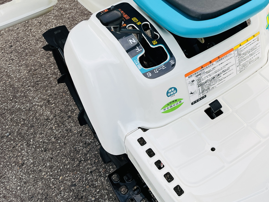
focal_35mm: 45
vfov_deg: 31.0
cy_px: 29
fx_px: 350
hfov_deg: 39.7
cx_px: 230
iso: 32
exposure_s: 1/140
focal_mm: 5.1
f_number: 1.6
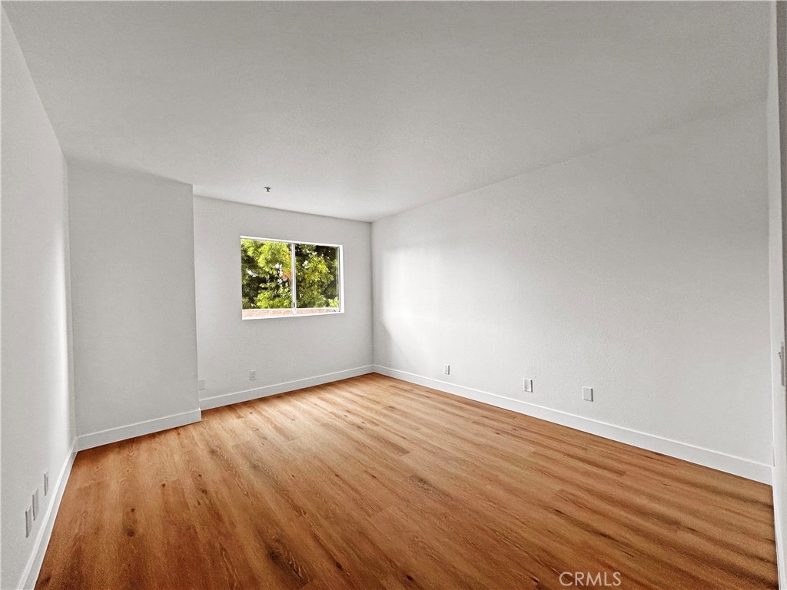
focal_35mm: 14
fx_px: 318
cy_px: 295
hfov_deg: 102.1
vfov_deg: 85.7
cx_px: 394
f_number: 2.2
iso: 160
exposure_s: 1/120
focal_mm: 2.22
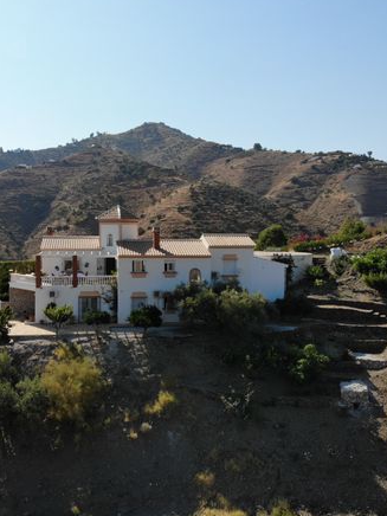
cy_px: 252
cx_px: 144
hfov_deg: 42.6
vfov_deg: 55.3
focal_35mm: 33
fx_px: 492
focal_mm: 4.5
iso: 110
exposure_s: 1/1314
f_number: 2.8
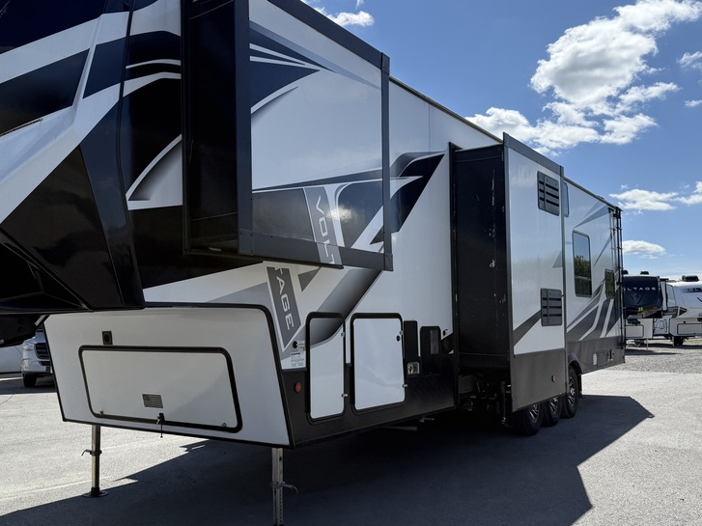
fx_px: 669
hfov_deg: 54.7
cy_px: 286
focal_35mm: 33
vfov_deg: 42.9
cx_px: 262
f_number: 1.78
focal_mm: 6.76
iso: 125
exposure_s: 1/6173
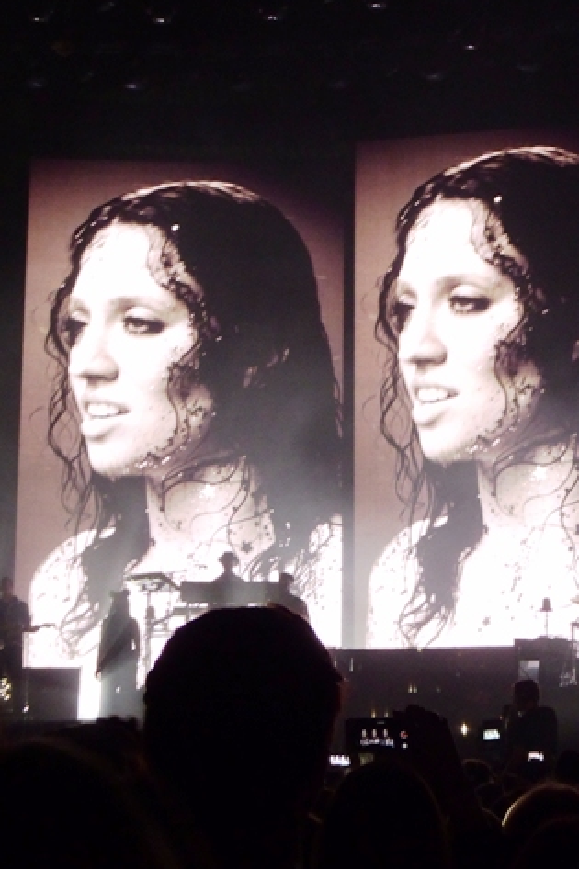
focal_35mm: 69
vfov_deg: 29.3
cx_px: 529
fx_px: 1666
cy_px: 435
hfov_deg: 19.3
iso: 400
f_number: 4
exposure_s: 1/8
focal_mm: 8.4
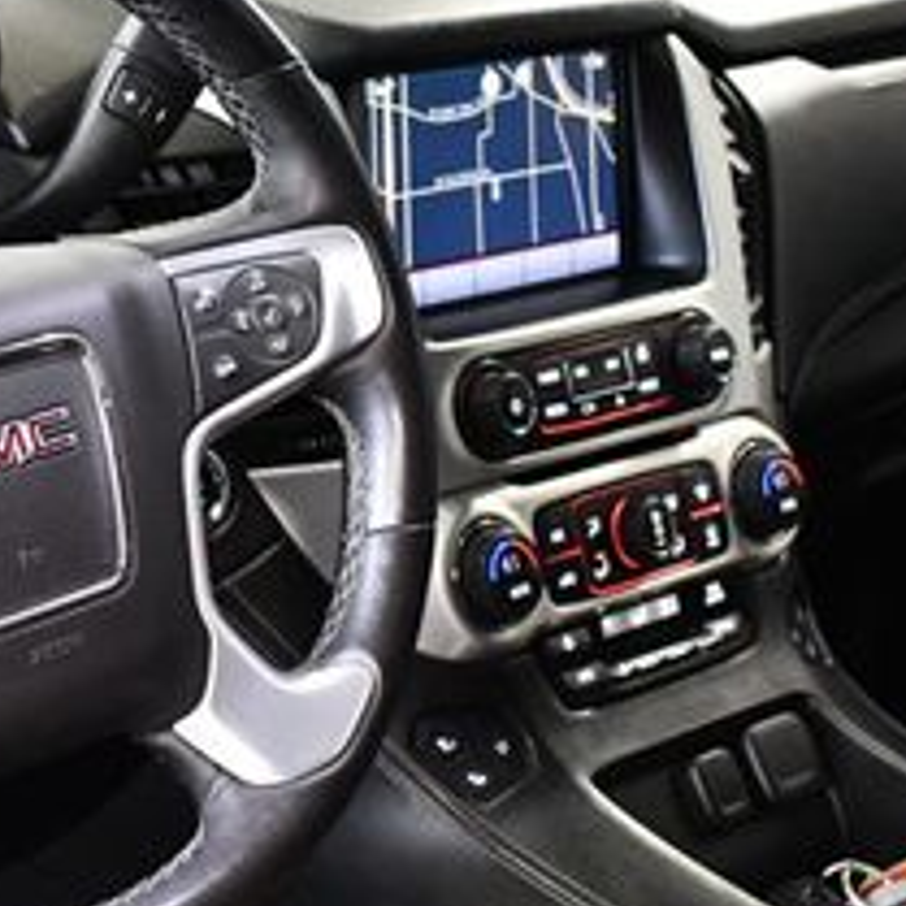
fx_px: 2783
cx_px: 69
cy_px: 446
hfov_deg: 18.2
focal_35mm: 94
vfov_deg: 18.5
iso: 3200
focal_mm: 18
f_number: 3.5
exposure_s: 1/100
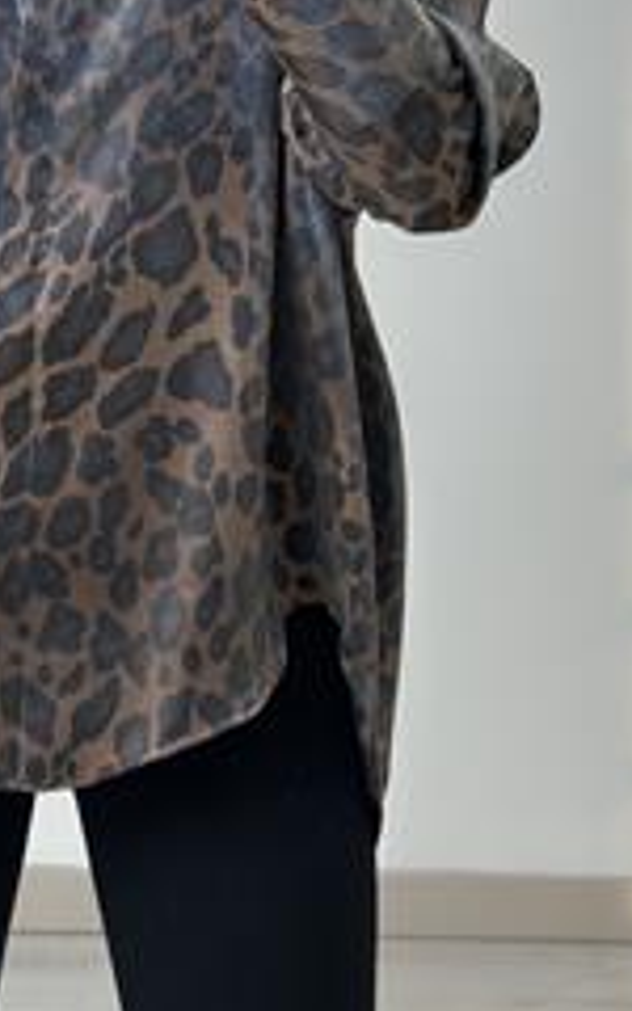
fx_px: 3114
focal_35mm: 113
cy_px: 137
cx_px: 110
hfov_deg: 11.5
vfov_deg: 18.2
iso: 80
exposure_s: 1/281
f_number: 1.78
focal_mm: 6.86
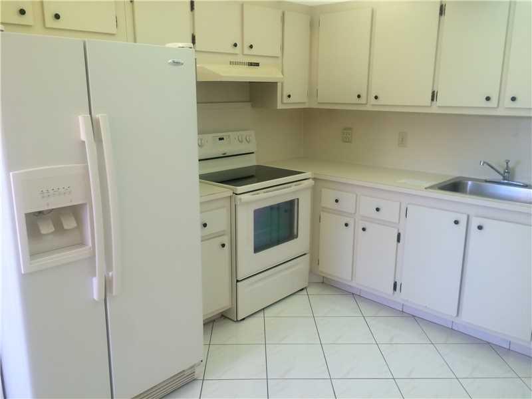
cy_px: 200
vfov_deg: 48.2
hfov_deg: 61.7
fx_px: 446
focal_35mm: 29
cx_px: 266
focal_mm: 4.15
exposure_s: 1/30
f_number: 2.2
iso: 32
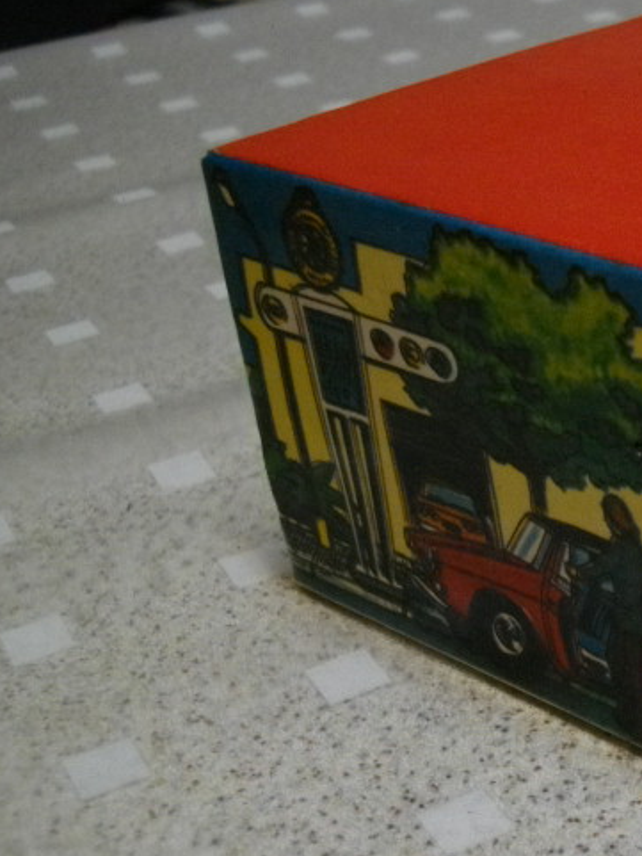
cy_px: 634
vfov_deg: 29.0
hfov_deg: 20.3
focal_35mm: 66
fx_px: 1631
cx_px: 838
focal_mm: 5.7
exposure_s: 1/50
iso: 233
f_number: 2.9
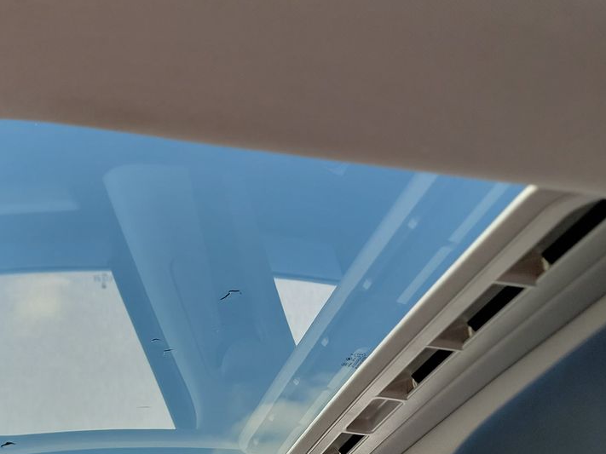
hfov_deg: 35.0
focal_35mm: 54
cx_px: 177
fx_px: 945
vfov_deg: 26.6
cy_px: 359
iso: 50
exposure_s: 1/215
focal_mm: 6.7
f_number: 1.8
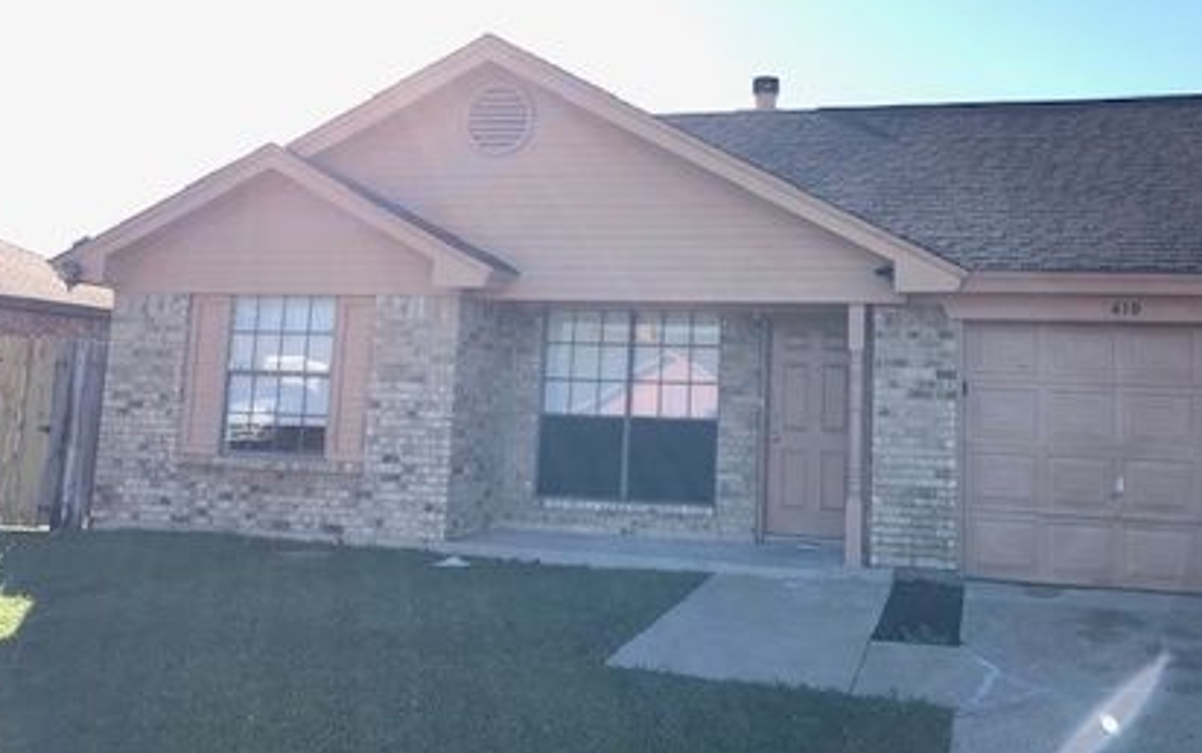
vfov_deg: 35.2
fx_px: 1180
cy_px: 282
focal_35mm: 36
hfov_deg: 53.8
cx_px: 686
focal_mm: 3.99
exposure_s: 1/1053
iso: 20
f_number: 1.8
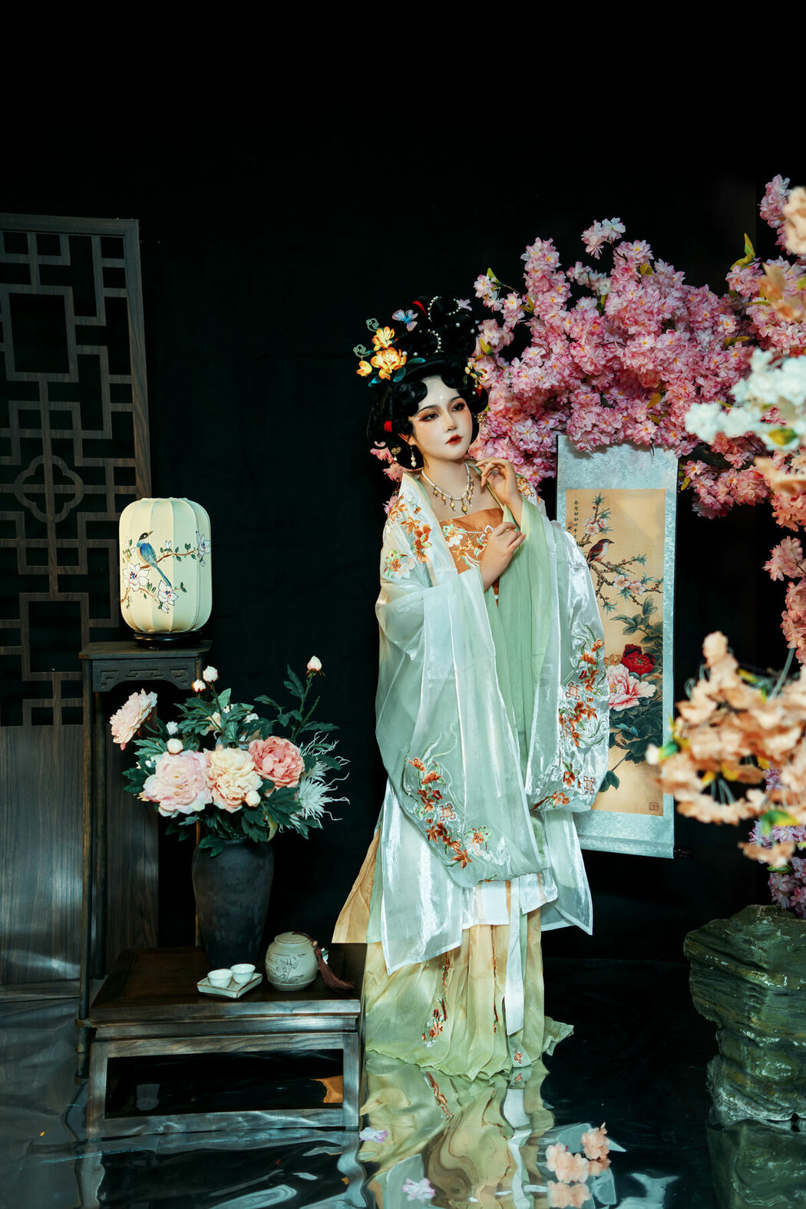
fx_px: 1679
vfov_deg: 39.6
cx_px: 403
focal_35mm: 50
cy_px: 604
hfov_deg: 27.0
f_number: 2.2
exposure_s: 1/125
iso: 200
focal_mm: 50
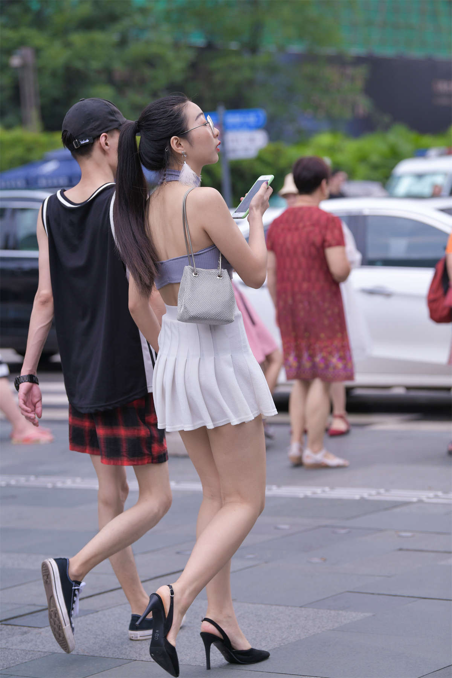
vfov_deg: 18.3
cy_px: 339
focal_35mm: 112
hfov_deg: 12.2
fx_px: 2109
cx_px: 226
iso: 180
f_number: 4
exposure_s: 1/640
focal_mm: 112
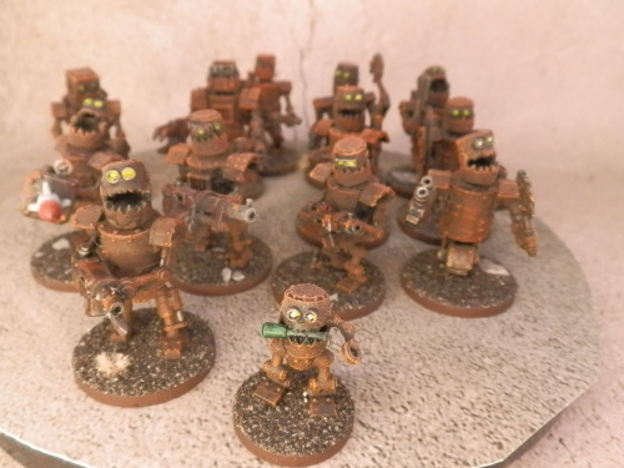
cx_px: 303
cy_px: 245
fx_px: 541
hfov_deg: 60.0
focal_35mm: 30
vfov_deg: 46.8
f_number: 3.1
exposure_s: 1/80
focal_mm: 5
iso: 400
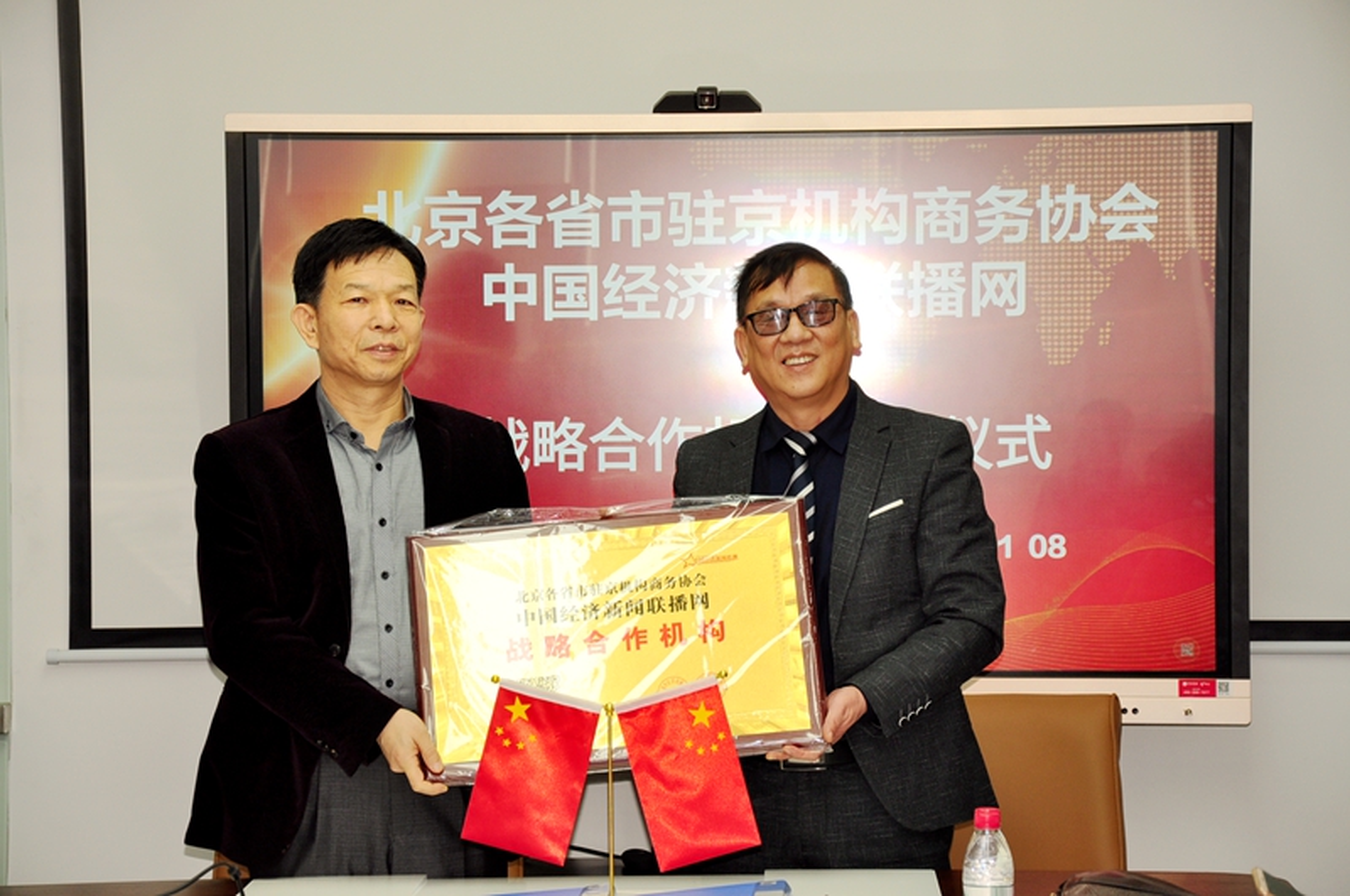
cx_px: 675
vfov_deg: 10.7
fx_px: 4774
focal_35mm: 128
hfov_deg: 16.1
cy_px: 448
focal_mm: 85
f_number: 5.6
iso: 220
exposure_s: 1/60
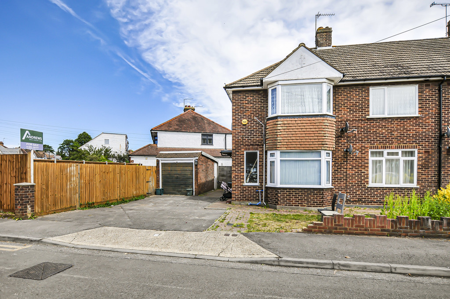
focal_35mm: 17
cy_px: 150
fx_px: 215
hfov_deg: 92.5
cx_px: 225
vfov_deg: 69.5
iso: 200
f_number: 5.6
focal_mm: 11.5
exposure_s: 1/800
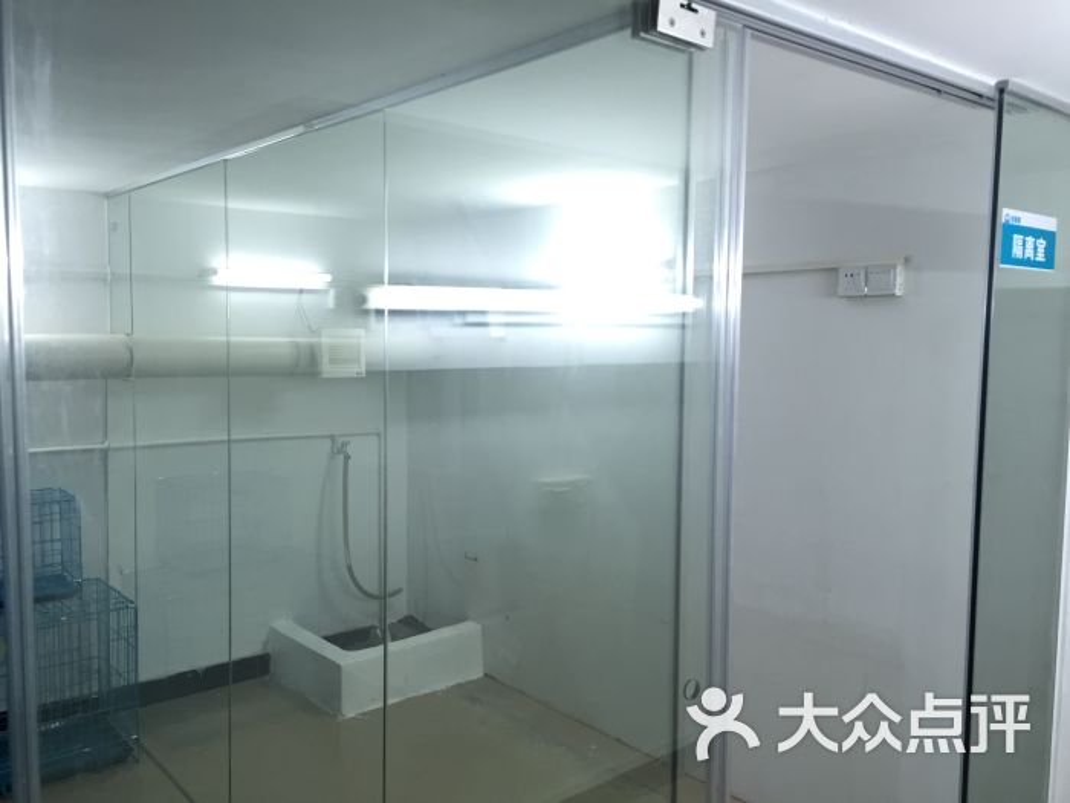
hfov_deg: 61.7
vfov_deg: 48.2
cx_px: 535
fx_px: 896
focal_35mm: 29
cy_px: 402
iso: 125
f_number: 2.2
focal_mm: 4.15
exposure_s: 1/33
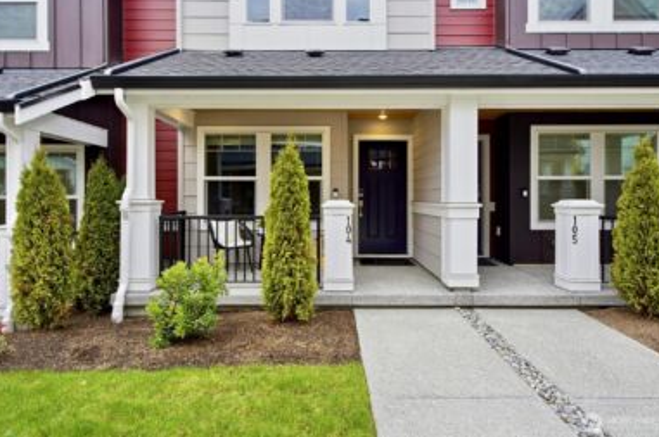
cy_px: 209
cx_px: 336
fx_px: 384
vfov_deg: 59.3
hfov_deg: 81.3
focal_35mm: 21
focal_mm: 20
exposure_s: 1/30
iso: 400
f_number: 9
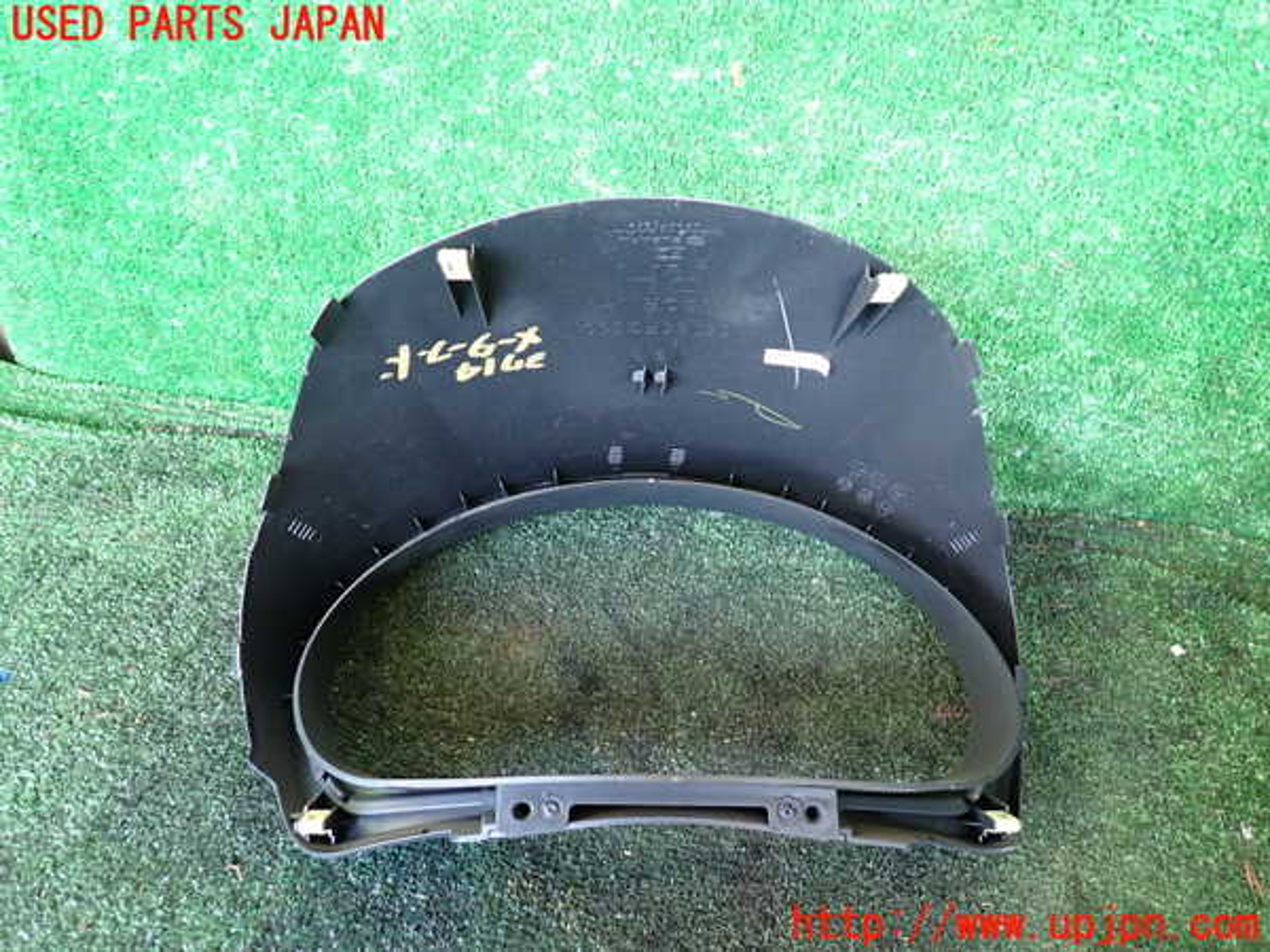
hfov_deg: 69.4
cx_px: 635
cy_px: 476
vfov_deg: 54.9
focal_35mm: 25
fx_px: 917
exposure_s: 1/30
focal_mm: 4.5
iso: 320
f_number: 2
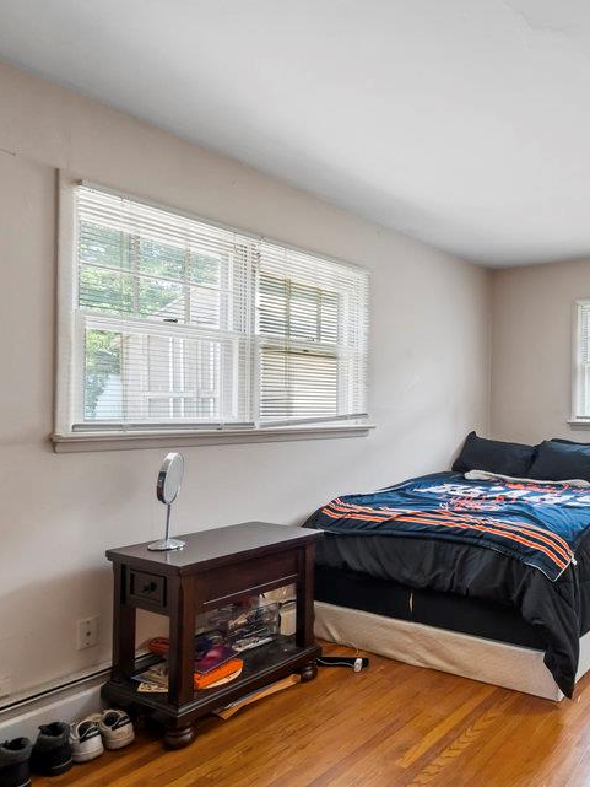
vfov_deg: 71.6
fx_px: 545
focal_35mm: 24
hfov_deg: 50.1
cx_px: 537
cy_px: 400
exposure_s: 1/80
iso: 1600
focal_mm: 16
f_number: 7.1
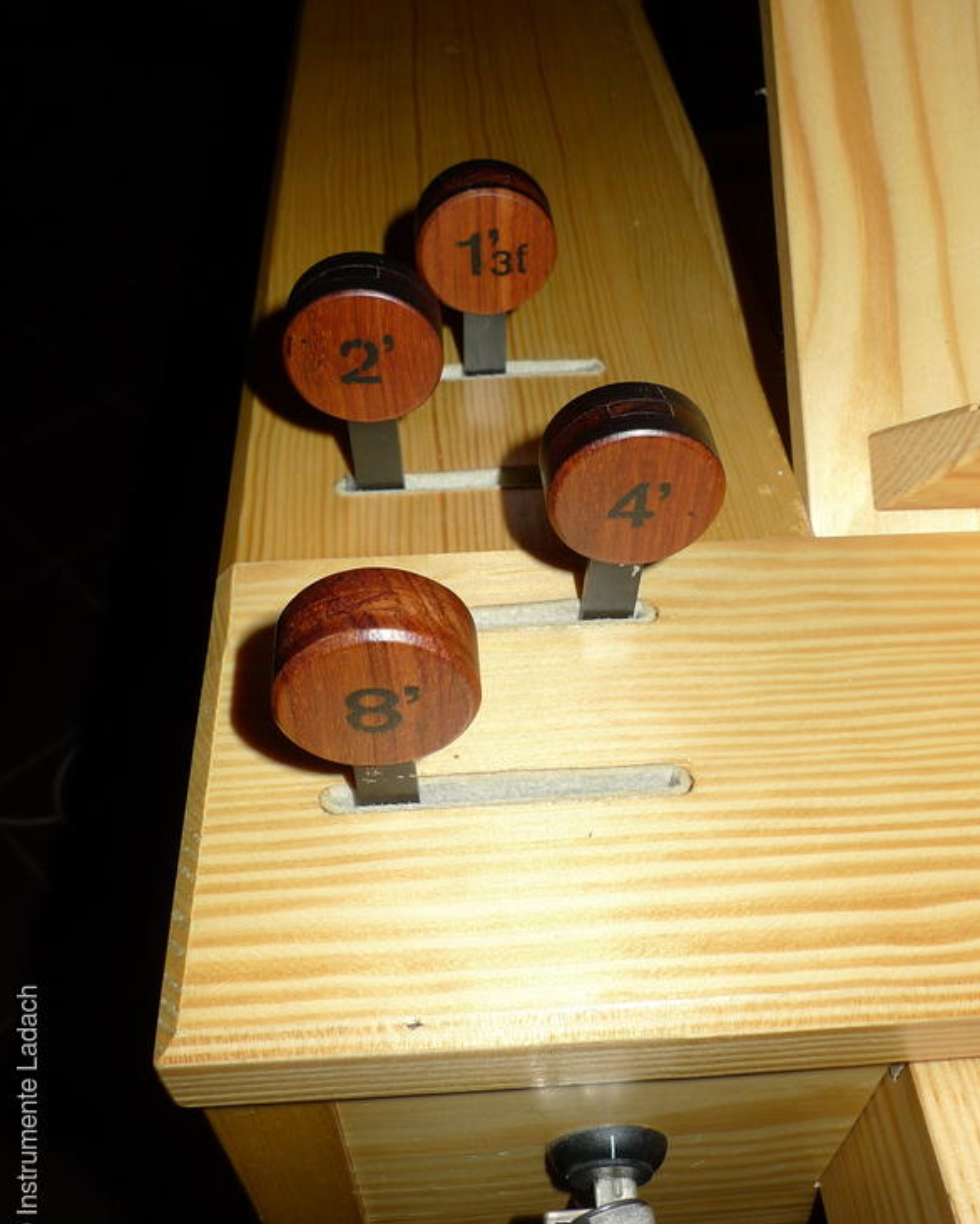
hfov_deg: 45.8
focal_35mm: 32
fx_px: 1160
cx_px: 497
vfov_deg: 55.6
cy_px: 599
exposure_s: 1/30
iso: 100
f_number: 4
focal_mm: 5.1
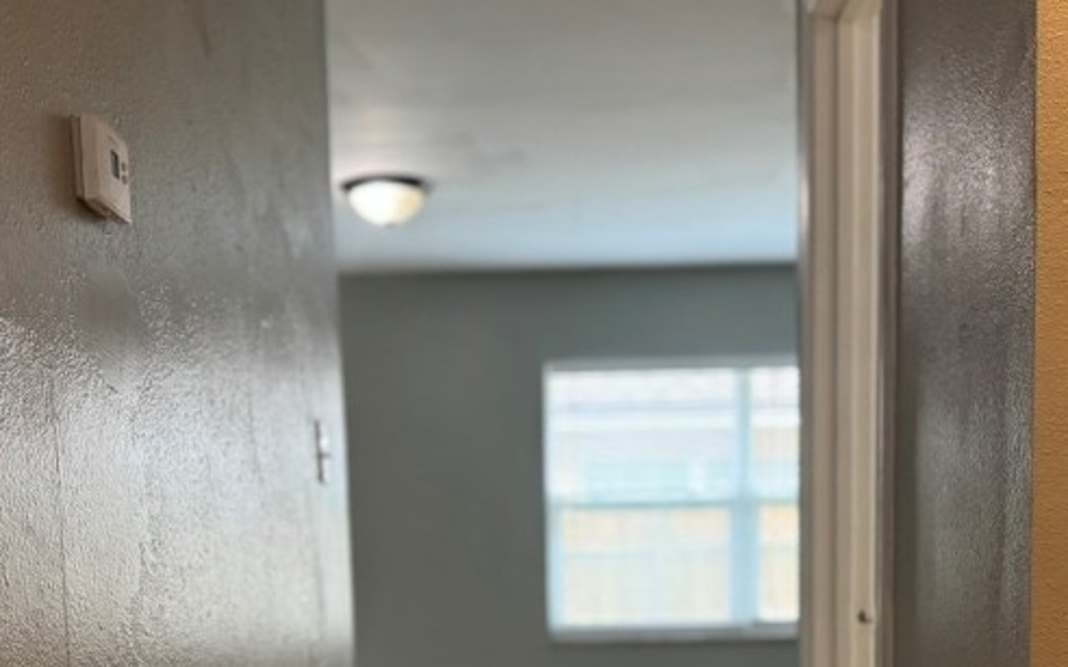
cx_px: 571
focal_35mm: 53
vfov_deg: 23.0
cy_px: 726
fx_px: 1542
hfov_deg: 38.2
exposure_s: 1/60
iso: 200
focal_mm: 6.76
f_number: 1.78
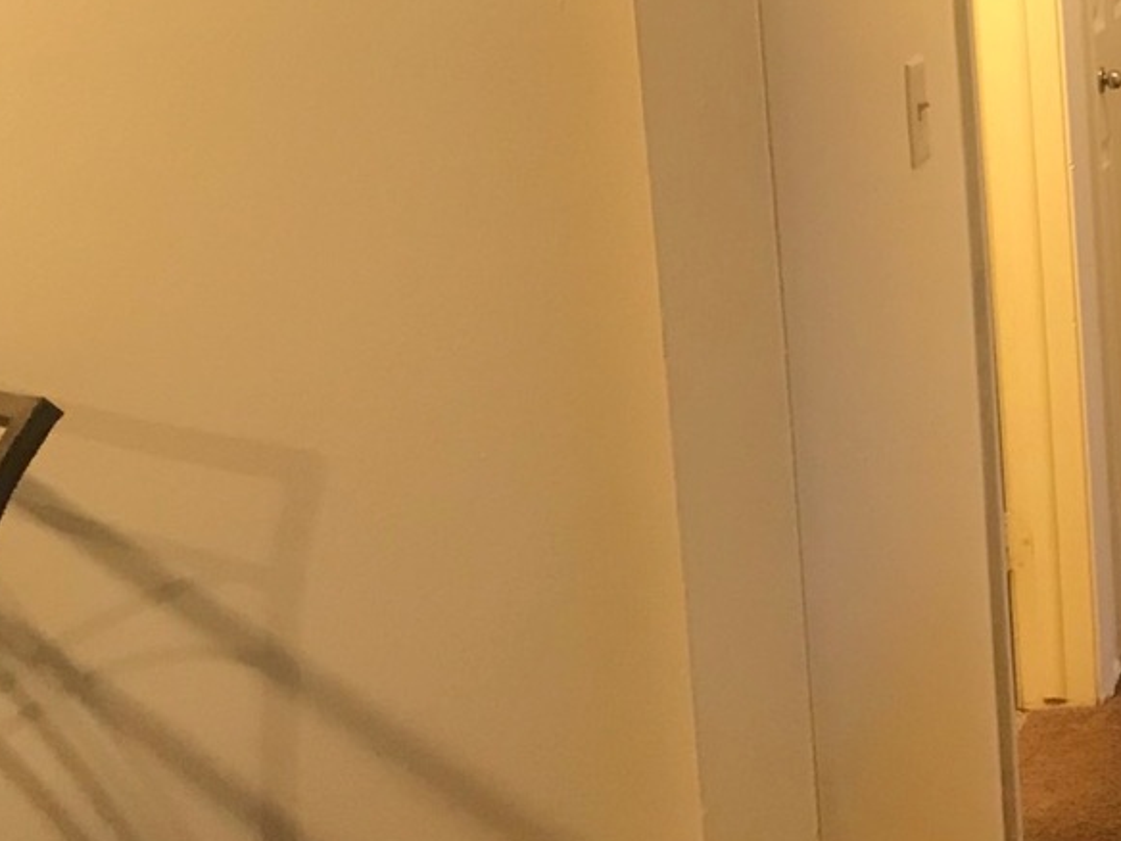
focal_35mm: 92
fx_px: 2979
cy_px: 298
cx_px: 1568
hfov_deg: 19.2
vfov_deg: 16.0
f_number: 1.8
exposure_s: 1/15
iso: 50
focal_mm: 3.99
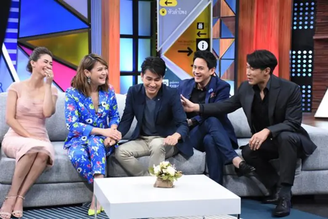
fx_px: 684
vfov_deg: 18.2
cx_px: 164
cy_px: 110
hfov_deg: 27.0
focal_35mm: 75
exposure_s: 1/400
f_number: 4.8
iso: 5000
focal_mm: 50
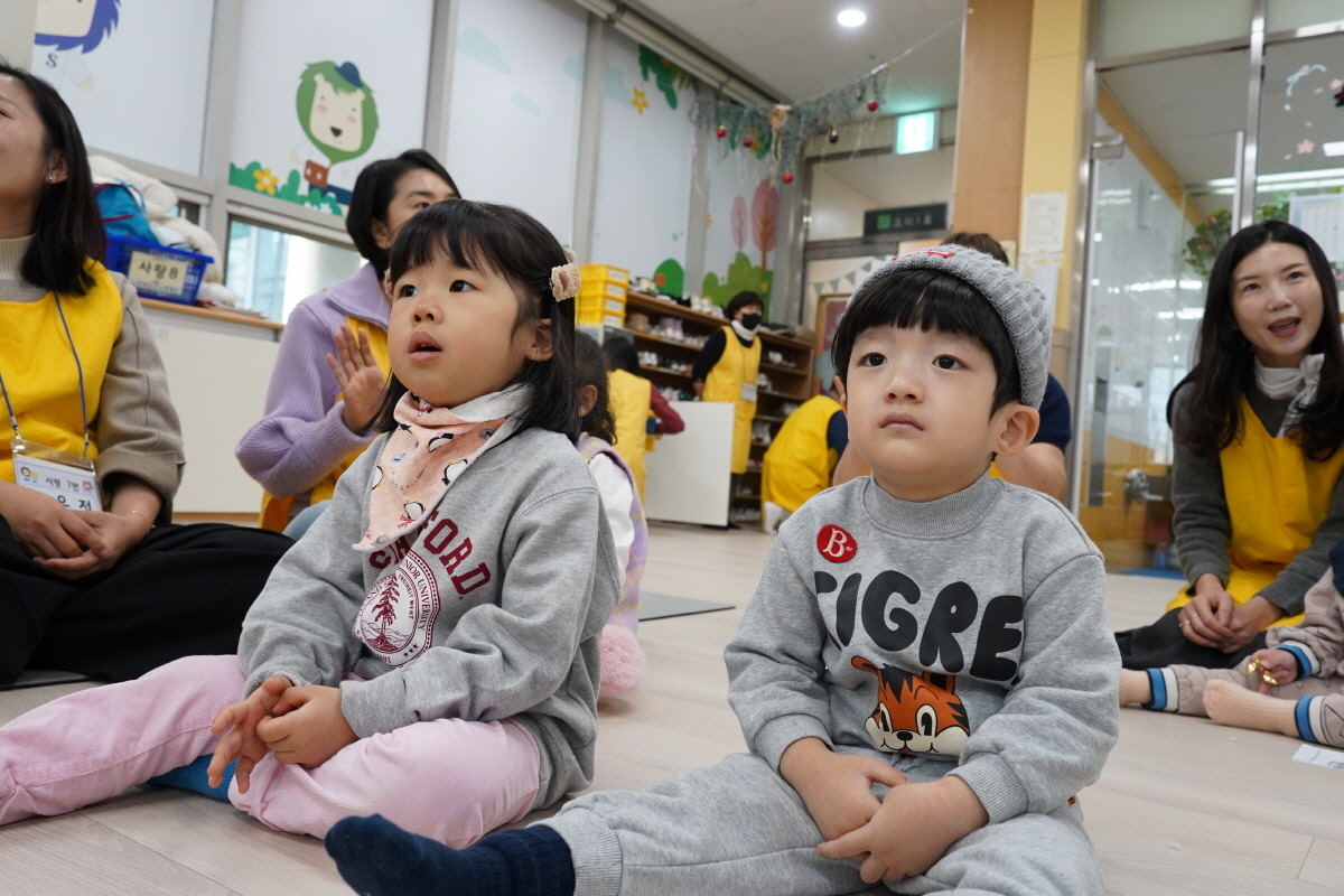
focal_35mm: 28
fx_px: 1045
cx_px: 672
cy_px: 448
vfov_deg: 46.4
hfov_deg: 65.5
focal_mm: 28
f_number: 6.3
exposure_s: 1/100
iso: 2500
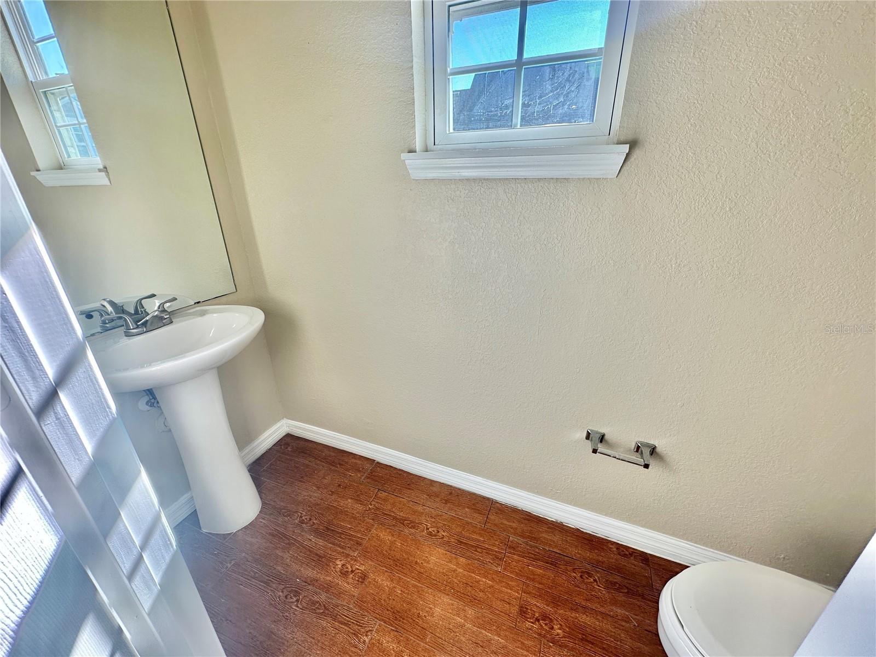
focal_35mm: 14
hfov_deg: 102.1
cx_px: 438
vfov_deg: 85.7
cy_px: 328
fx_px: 354
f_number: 2.2
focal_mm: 2.22
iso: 40
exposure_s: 1/120
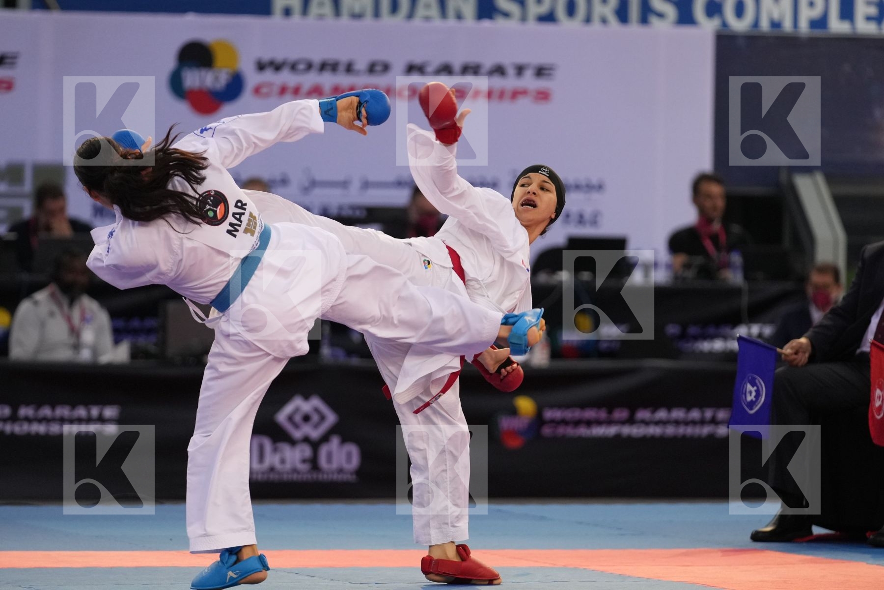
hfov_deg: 7.1
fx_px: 7145
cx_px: 442
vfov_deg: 4.7
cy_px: 295
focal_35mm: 291
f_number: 2.8
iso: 2000
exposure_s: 1/1000
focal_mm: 194
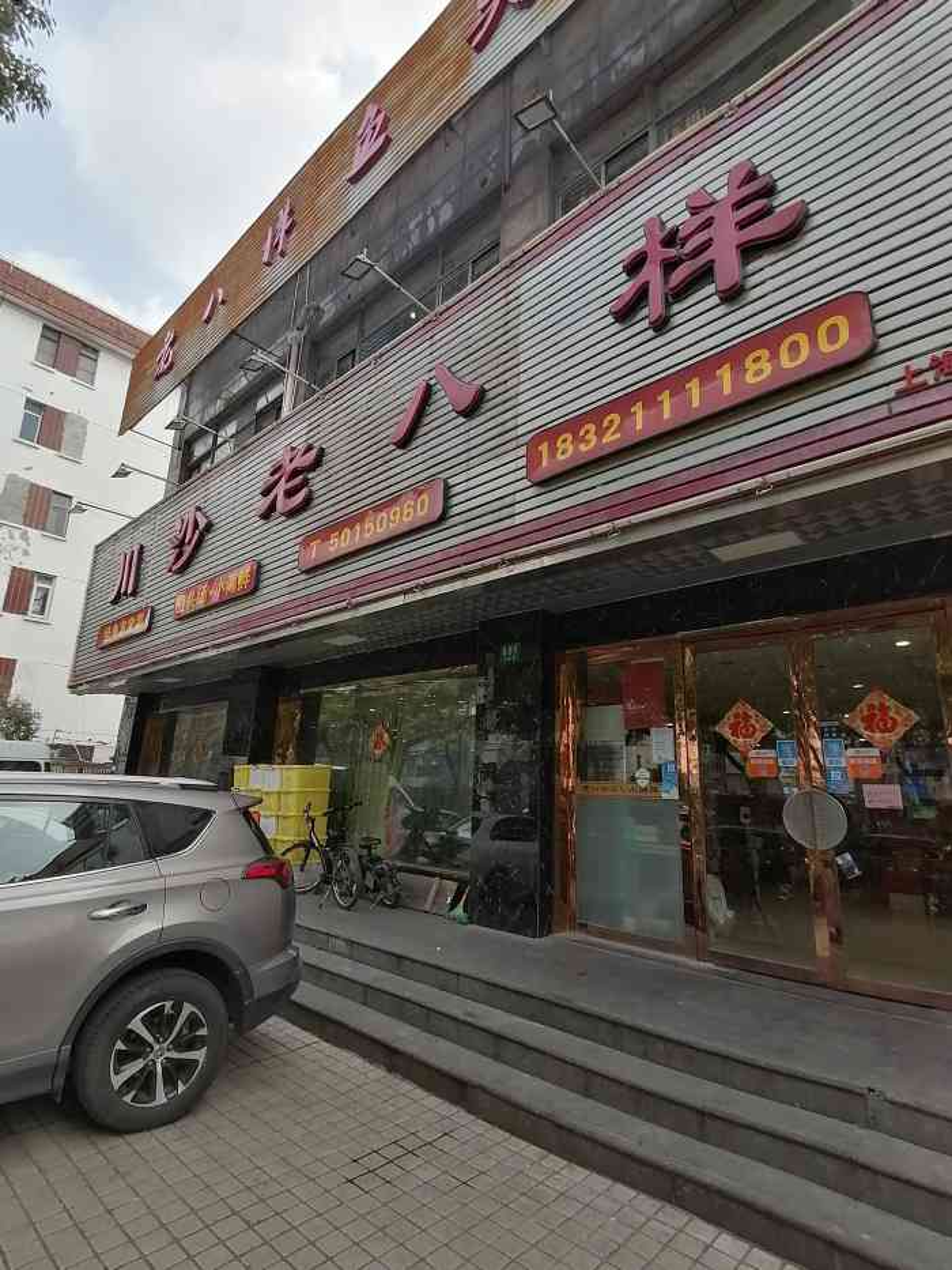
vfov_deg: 91.0
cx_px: 476
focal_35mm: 17
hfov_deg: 74.7
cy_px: 635
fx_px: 623
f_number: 2.4
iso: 50
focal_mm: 1.78
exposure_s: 1/526
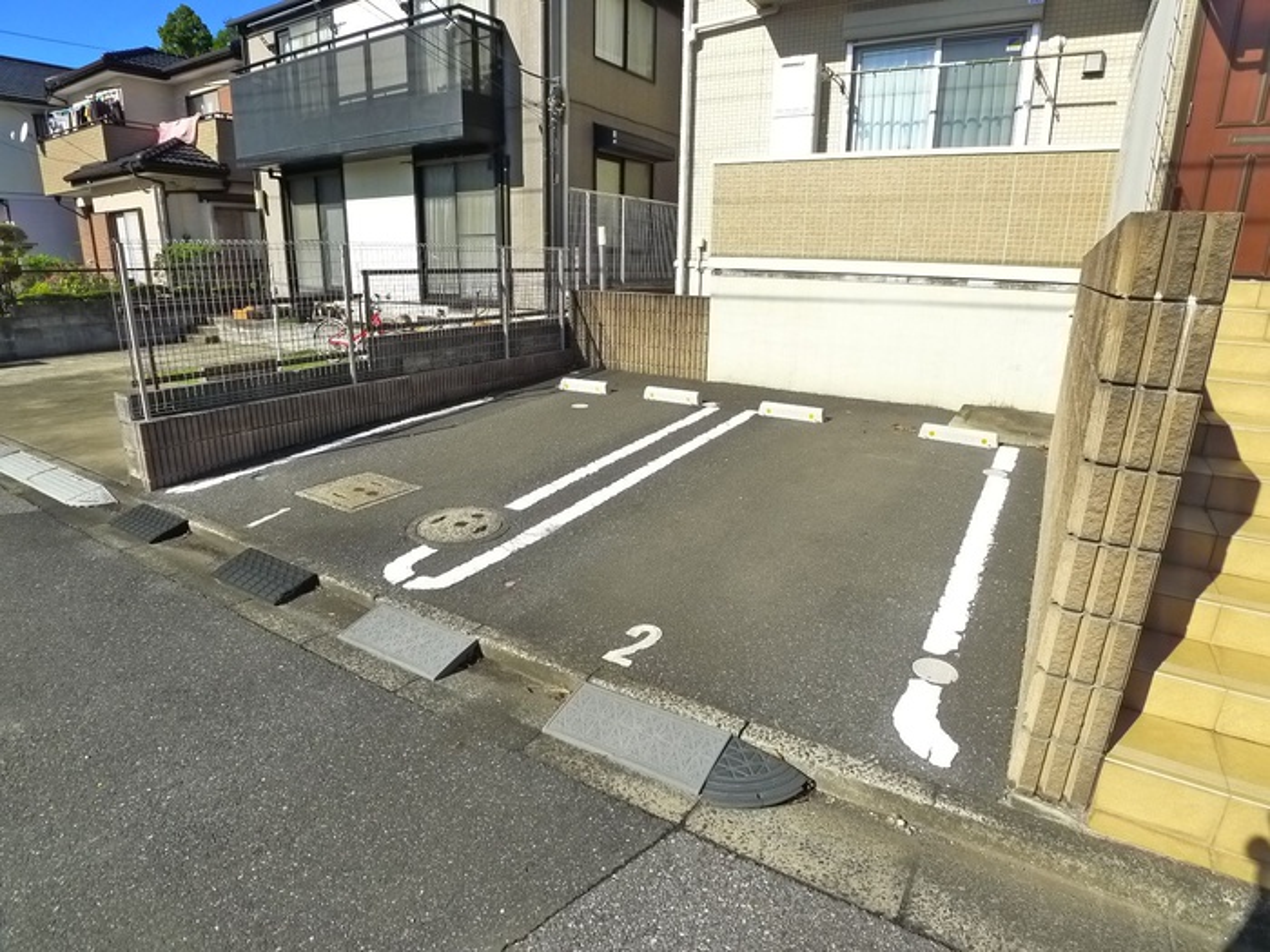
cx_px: 635
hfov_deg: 71.6
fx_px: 881
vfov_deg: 56.8
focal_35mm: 24
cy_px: 476
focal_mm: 5.1
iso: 400
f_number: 4
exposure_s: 1/640
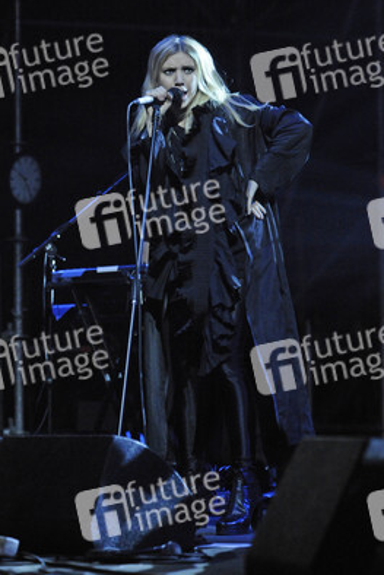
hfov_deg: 9.8
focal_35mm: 140
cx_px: 193
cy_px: 288
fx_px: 2238
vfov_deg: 14.6
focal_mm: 92
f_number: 3.2
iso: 3200
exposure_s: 1/320
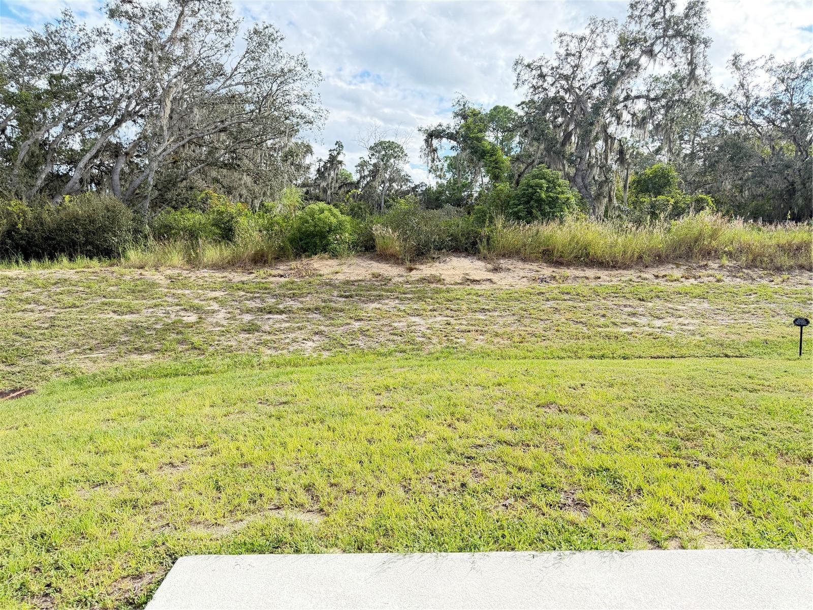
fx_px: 564
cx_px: 406
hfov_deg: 71.6
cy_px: 305
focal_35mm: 24
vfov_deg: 56.8
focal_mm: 6.76
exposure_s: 1/1122
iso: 100
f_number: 1.78
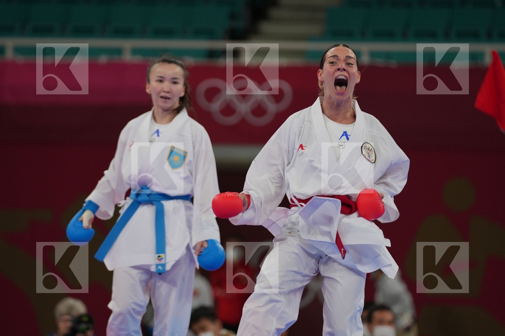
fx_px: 3745
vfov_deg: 5.1
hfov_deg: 7.7
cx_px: 252
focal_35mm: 267
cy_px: 168
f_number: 2.8
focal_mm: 178
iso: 400
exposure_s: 1/1000
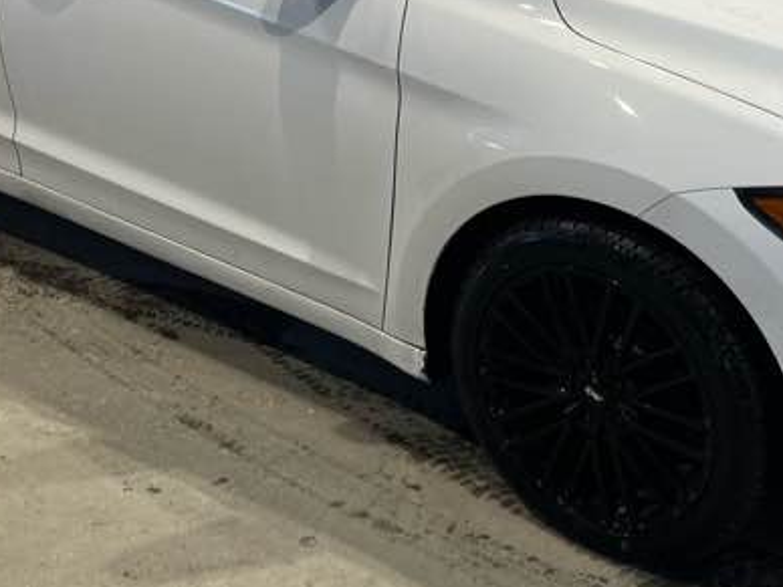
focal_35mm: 62
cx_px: 458
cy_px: 205
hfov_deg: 31.1
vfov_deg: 23.6
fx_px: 1402
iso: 64
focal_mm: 5.7
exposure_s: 1/120
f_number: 1.5
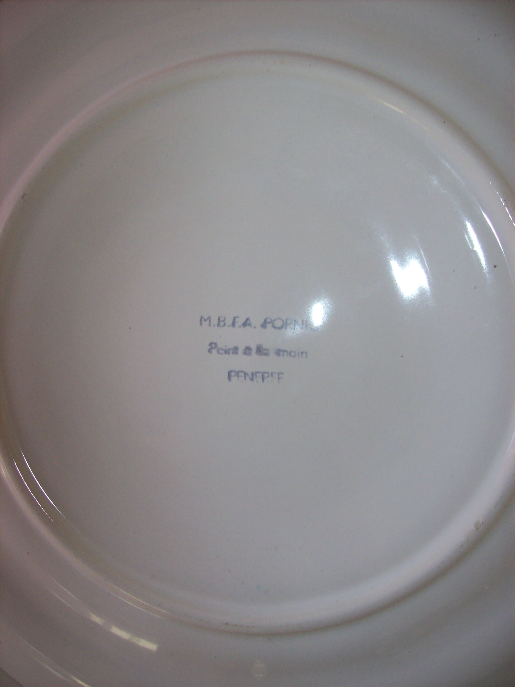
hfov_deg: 39.6
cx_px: 258
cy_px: 344
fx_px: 715
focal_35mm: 36
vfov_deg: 51.4
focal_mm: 6
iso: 80
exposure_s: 1/64
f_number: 2.7
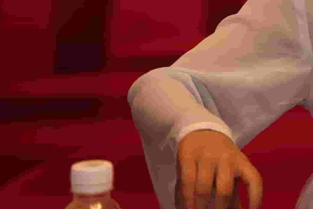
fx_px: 3573
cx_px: 603
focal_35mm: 411
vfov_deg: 3.3
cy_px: -214
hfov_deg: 4.9
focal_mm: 91
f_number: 4.5
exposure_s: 1/20
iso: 200
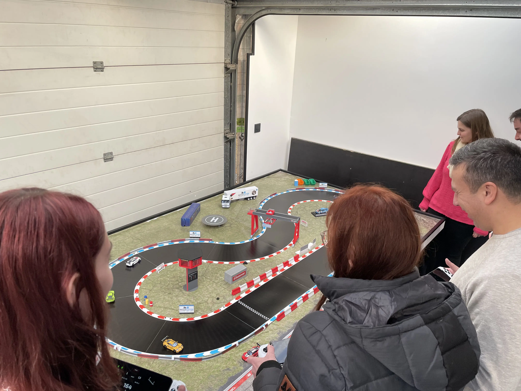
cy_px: 196
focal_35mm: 26
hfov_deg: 67.3
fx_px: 391
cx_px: 260
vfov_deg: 53.1
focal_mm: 4.2
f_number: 1.6
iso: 64
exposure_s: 1/121
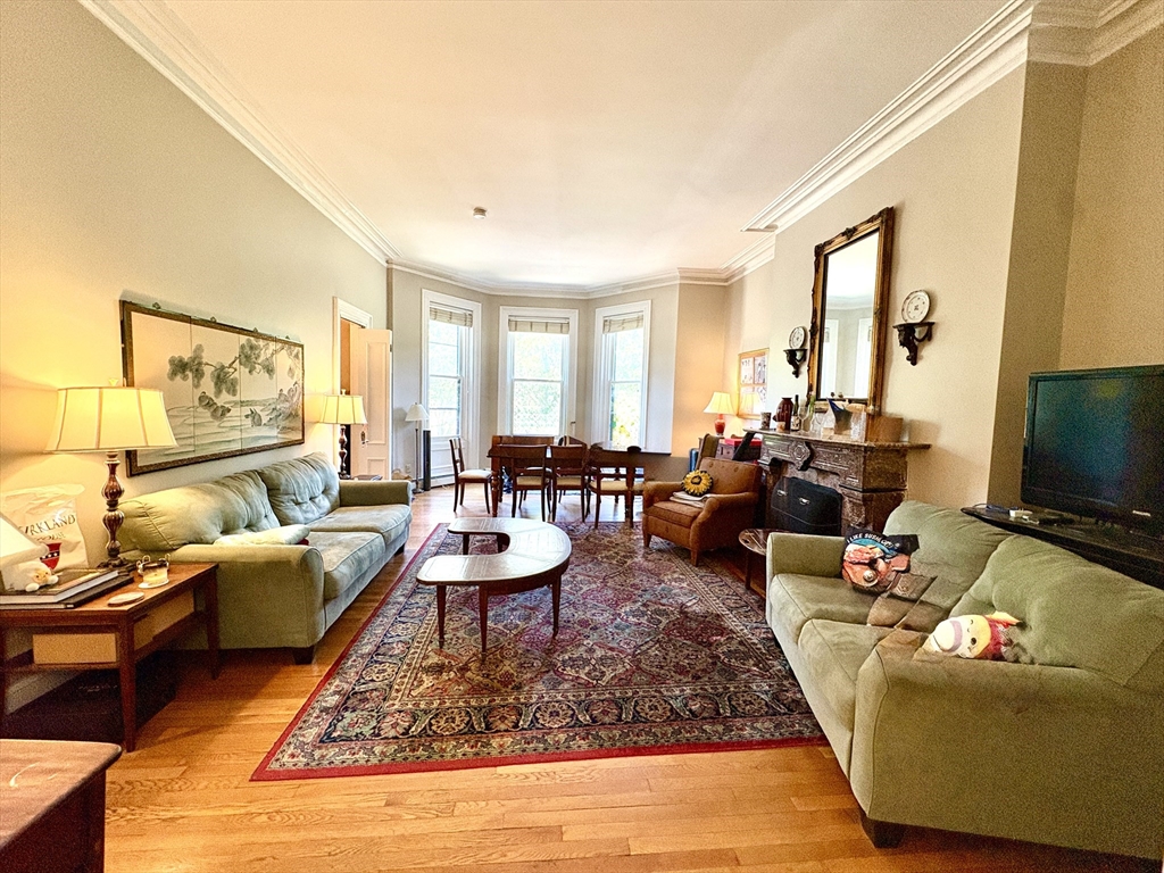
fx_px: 471
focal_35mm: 14
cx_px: 582
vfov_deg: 85.7
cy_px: 436
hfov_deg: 102.1
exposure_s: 1/60
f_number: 2.2
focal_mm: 2.22
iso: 250
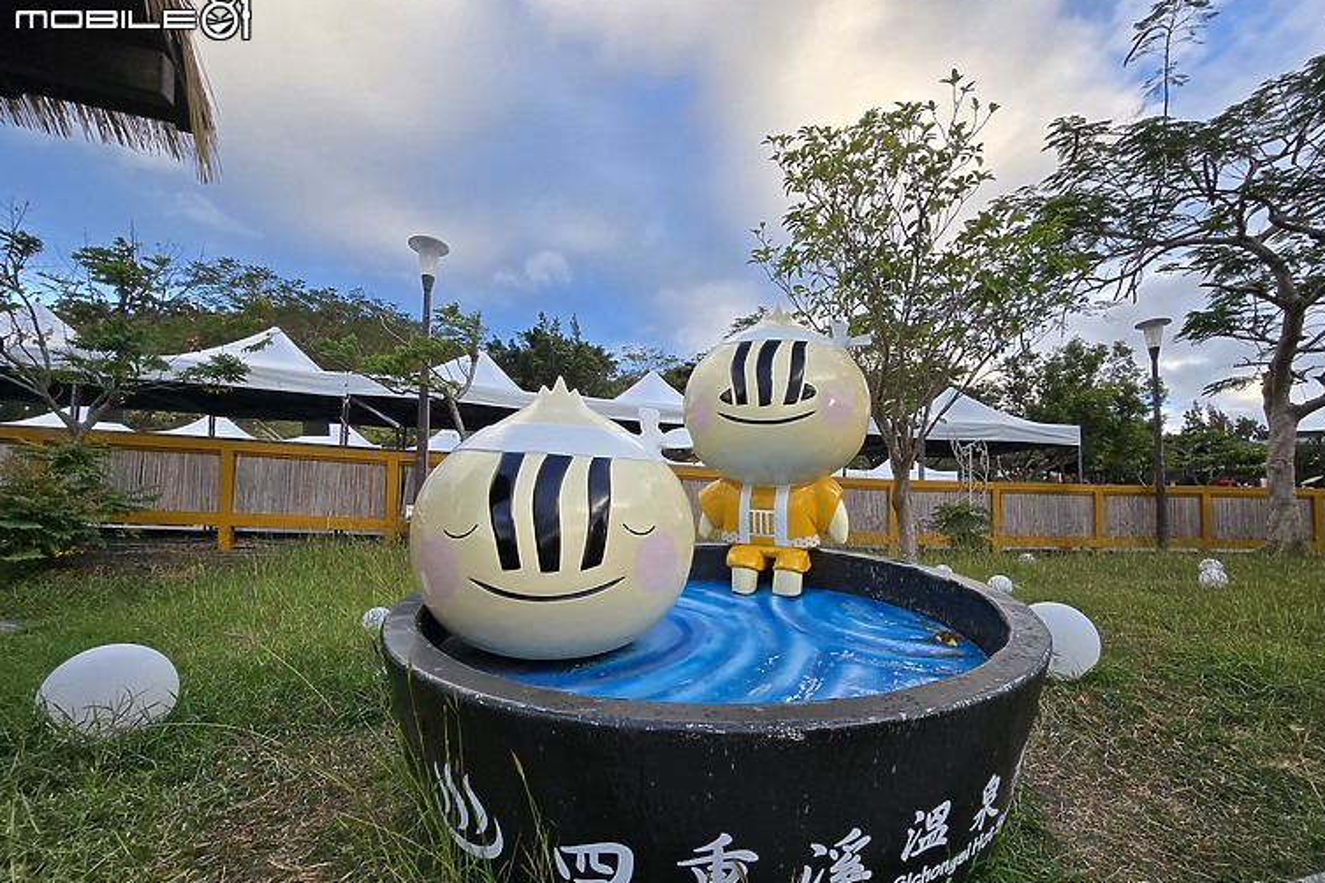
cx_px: 684
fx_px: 515
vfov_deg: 80.8
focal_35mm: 14
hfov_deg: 104.2
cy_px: 502
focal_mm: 2.2
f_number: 2.2
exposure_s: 1/354
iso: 50
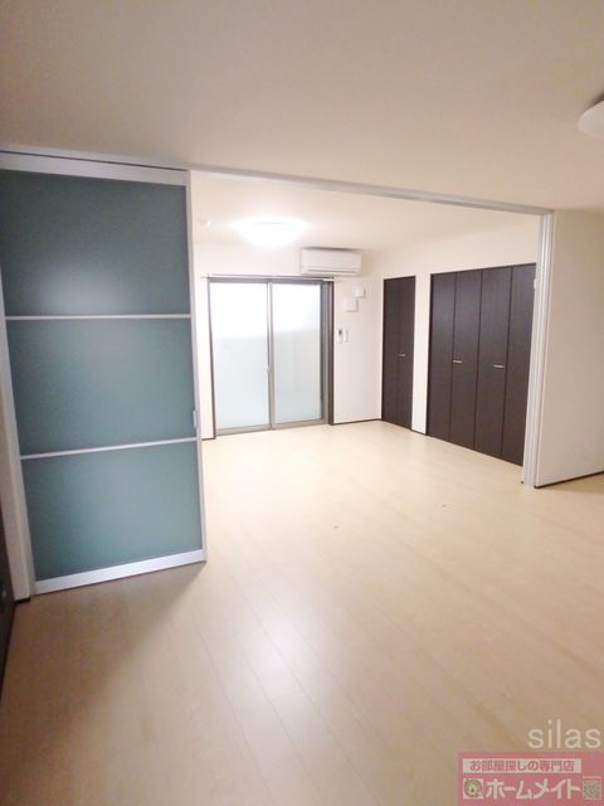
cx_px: 302
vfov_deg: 79.0
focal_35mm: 21
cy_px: 403
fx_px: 489
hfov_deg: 63.4
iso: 800
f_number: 3.5
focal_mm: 3.7
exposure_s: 1/30
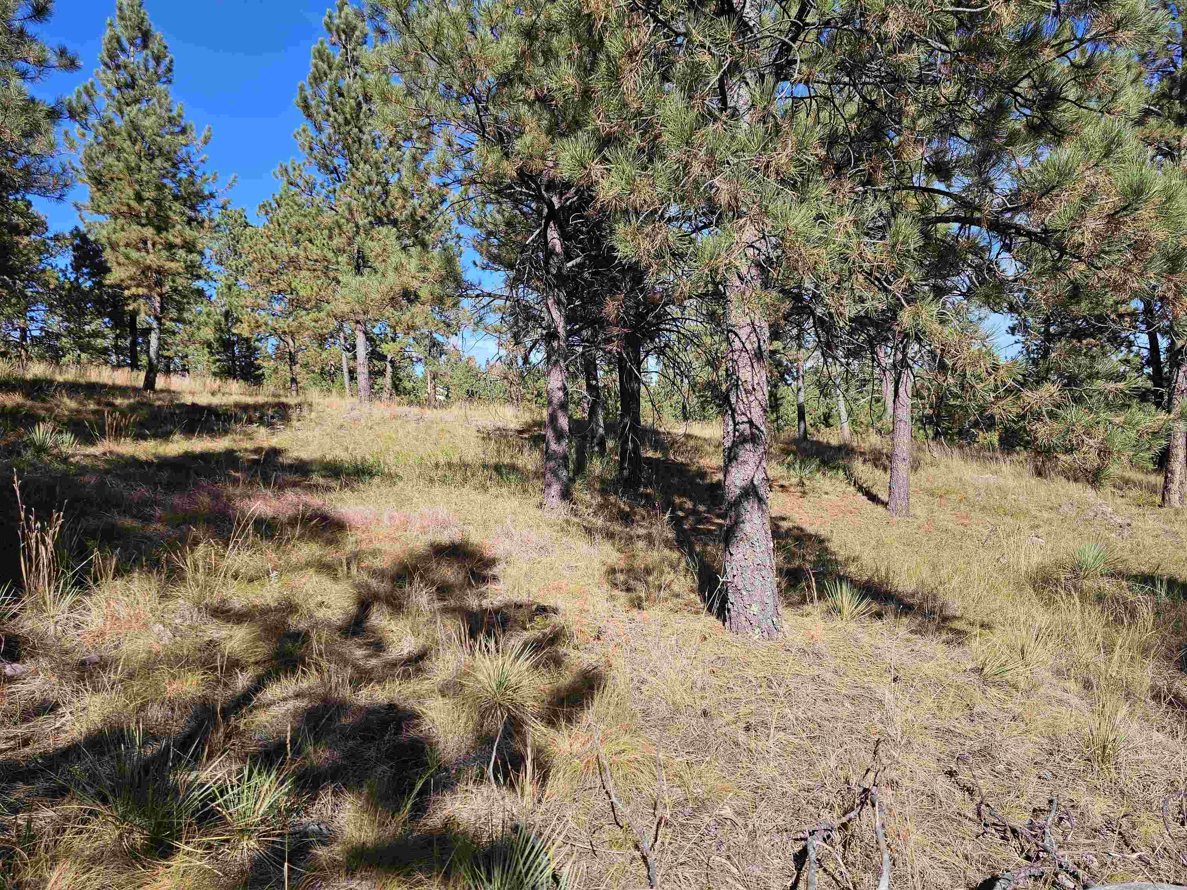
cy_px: 445
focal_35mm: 23
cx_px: 594
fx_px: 789
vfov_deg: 58.9
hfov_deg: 73.9
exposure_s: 1/526
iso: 10
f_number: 1.7
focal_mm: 6.3
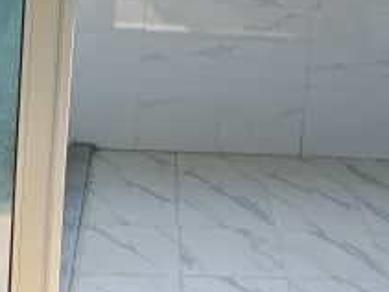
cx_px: 258
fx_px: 1022
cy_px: -78
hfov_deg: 21.5
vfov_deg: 15.5
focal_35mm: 91
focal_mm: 6.83
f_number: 1.4
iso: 50
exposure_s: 1/350
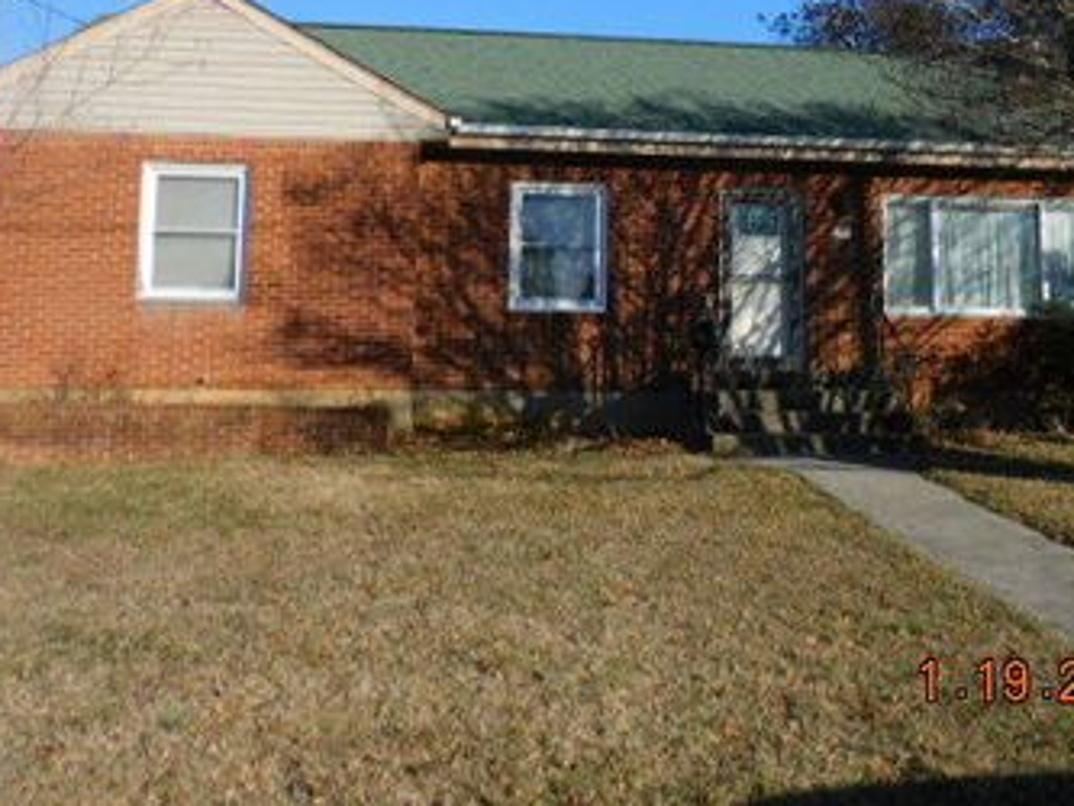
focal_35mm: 42
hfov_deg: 44.5
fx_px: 1304
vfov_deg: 33.7
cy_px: 205
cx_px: 664
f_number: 3.5
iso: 125
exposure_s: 1/1250
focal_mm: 5
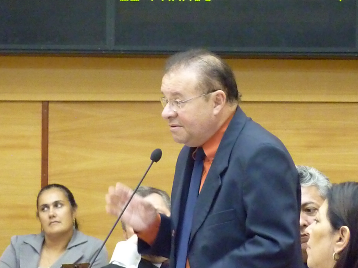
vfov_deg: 4.9
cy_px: 137
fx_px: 3123
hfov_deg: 6.6
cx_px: 191
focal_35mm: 302
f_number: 4.8
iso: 3200
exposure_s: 1/30
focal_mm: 45.7
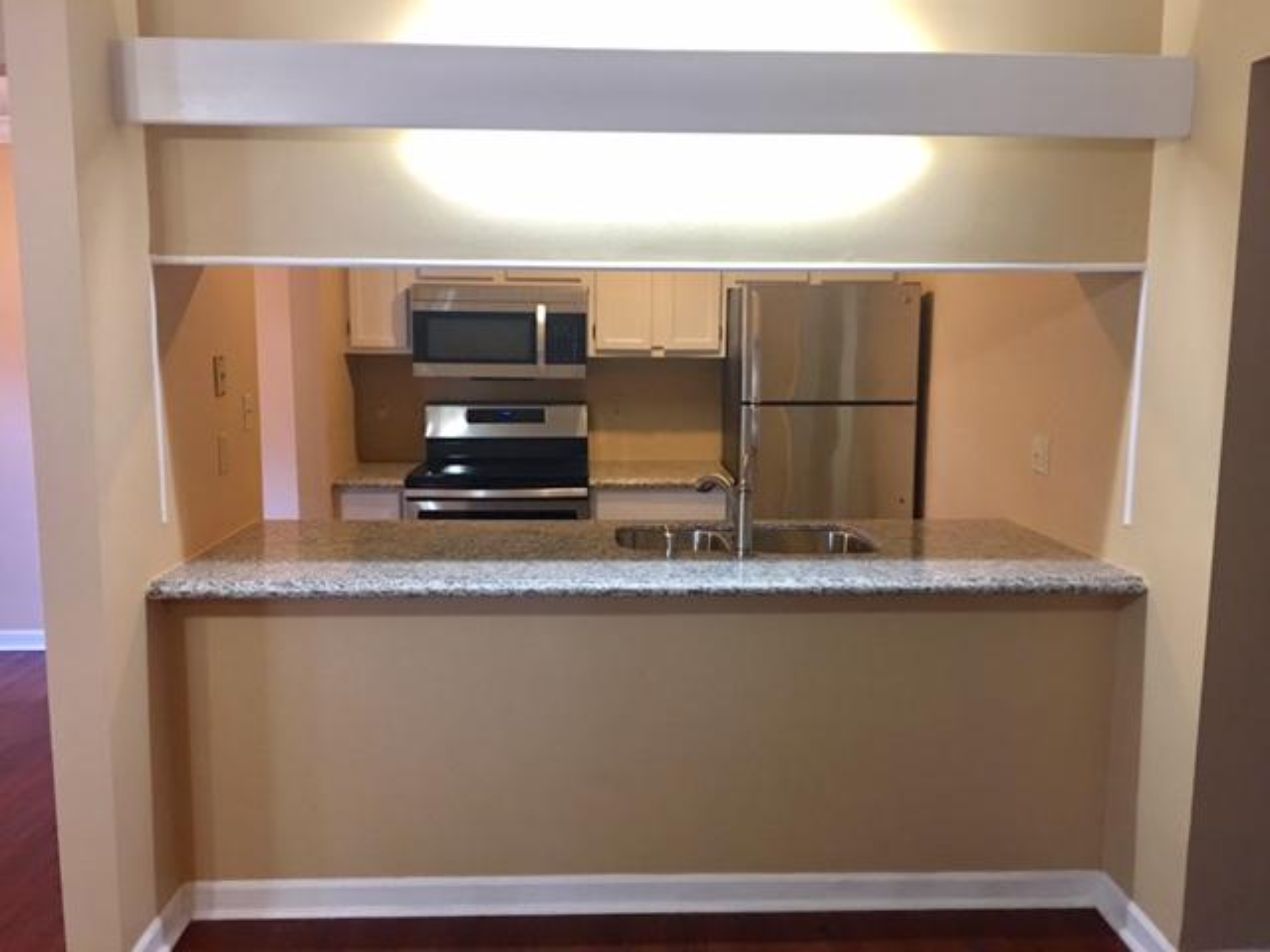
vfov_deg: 48.2
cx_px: 635
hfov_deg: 61.7
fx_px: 1064
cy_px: 476
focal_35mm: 29
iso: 100
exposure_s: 1/15
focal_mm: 4.15
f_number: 2.2
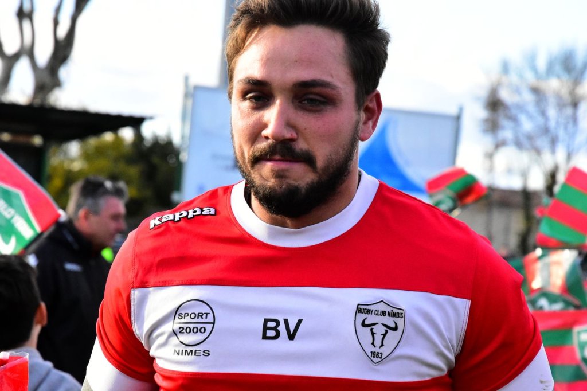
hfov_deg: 16.1
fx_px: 2078
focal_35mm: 128
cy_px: 196
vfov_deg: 10.7
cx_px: 294
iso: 2500
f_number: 8
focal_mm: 85
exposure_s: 1/1600
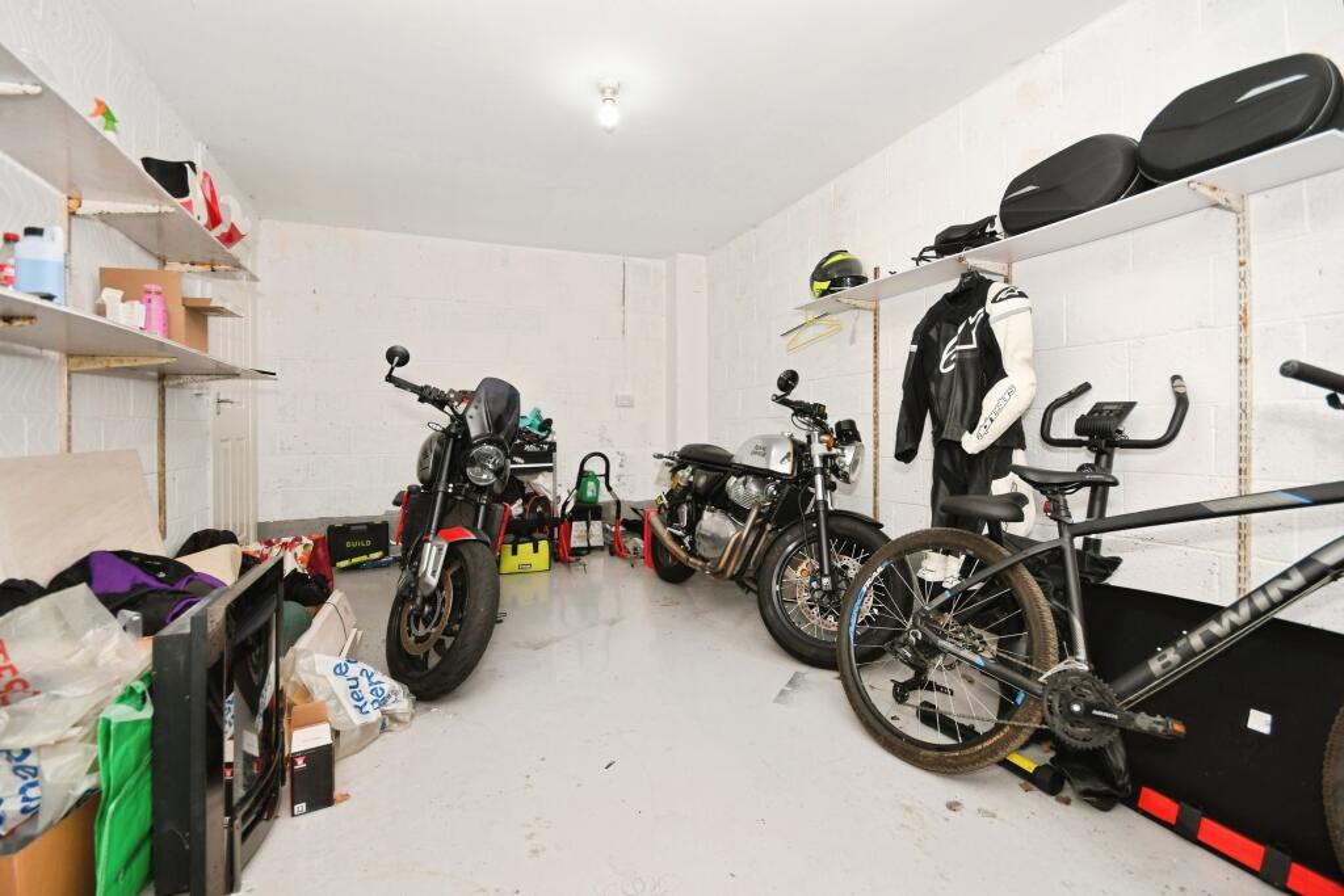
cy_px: 448
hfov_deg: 100.4
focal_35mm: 15
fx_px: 560
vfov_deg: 77.3
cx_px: 672
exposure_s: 1/60
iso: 400
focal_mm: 10
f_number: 8
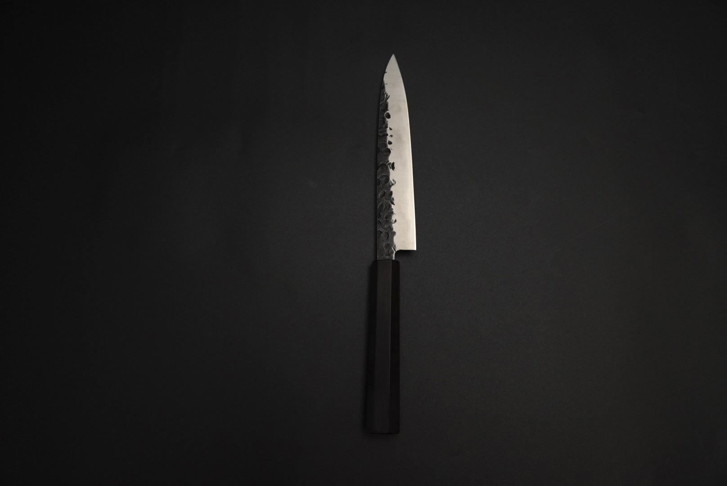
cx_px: 364
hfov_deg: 62.1
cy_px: 243
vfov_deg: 43.9
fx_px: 603
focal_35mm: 30
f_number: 5
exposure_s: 1/160
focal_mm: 19.9
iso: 1250
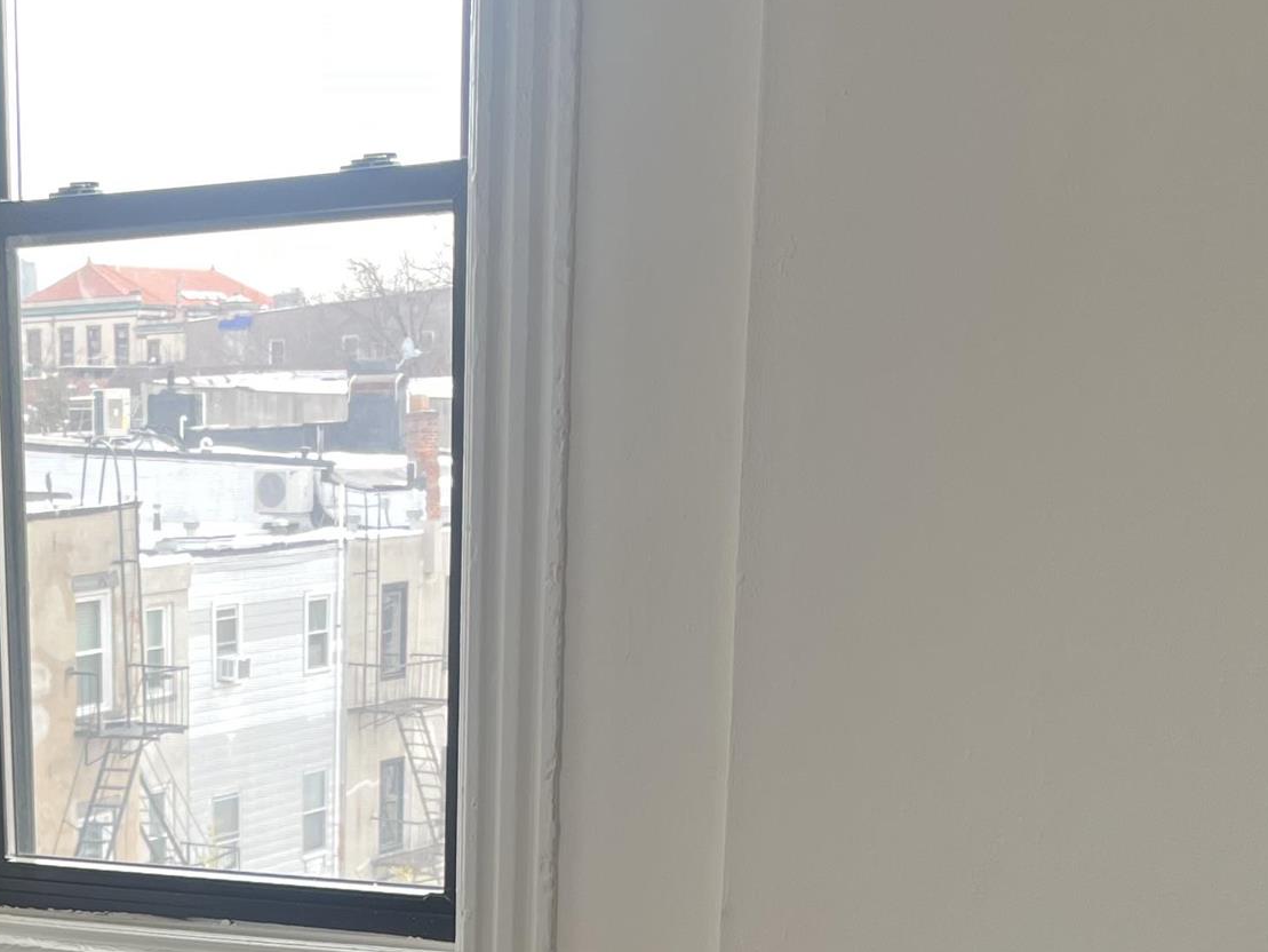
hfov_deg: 25.4
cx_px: -71
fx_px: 2638
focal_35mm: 72
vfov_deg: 19.0
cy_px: 1220
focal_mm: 5.1
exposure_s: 1/122
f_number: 1.6
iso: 40
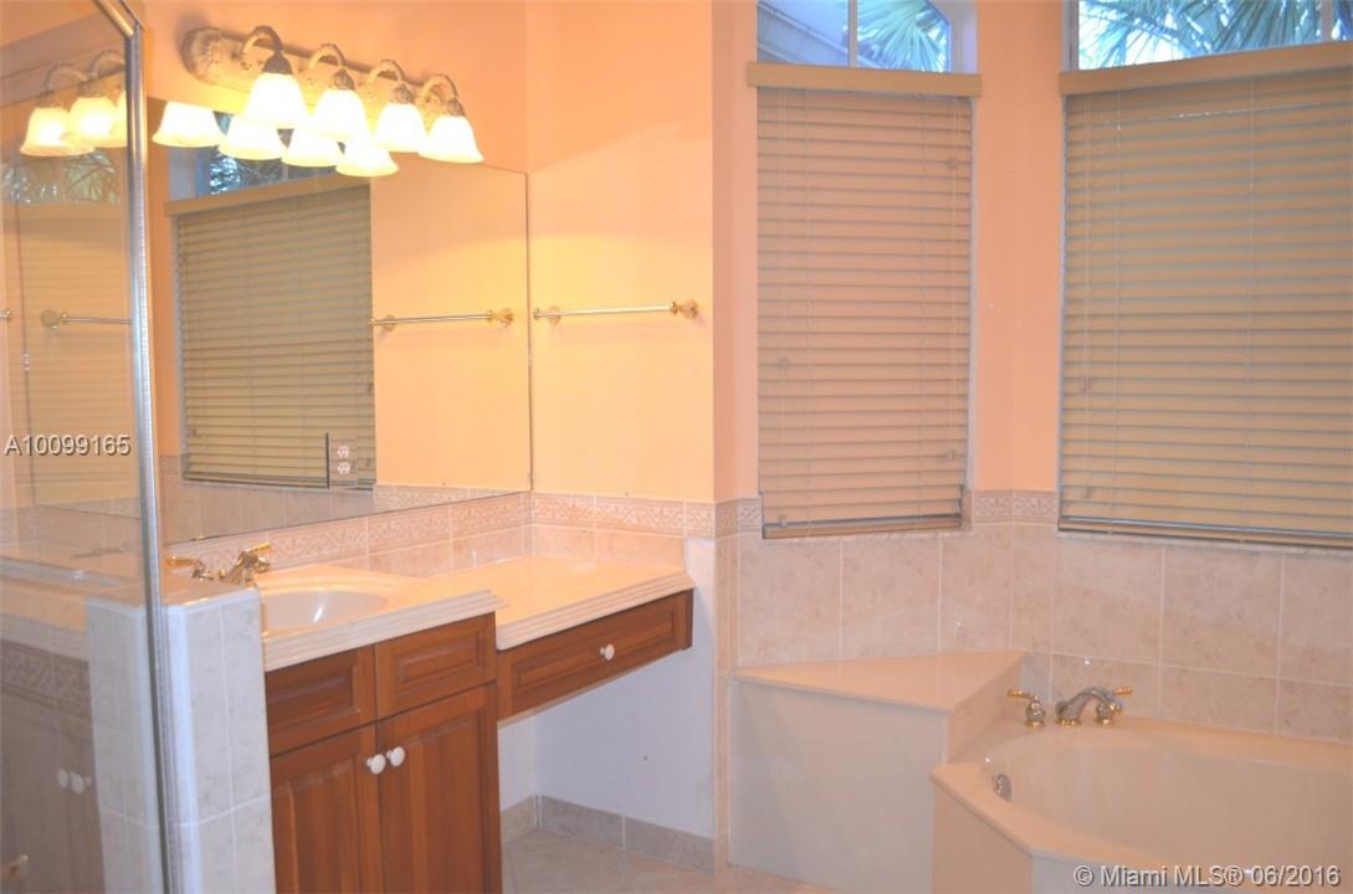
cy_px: 447
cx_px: 676
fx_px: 1125
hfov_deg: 62.1
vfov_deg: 43.4
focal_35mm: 30
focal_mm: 20
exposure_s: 1/60
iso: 450
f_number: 3.8
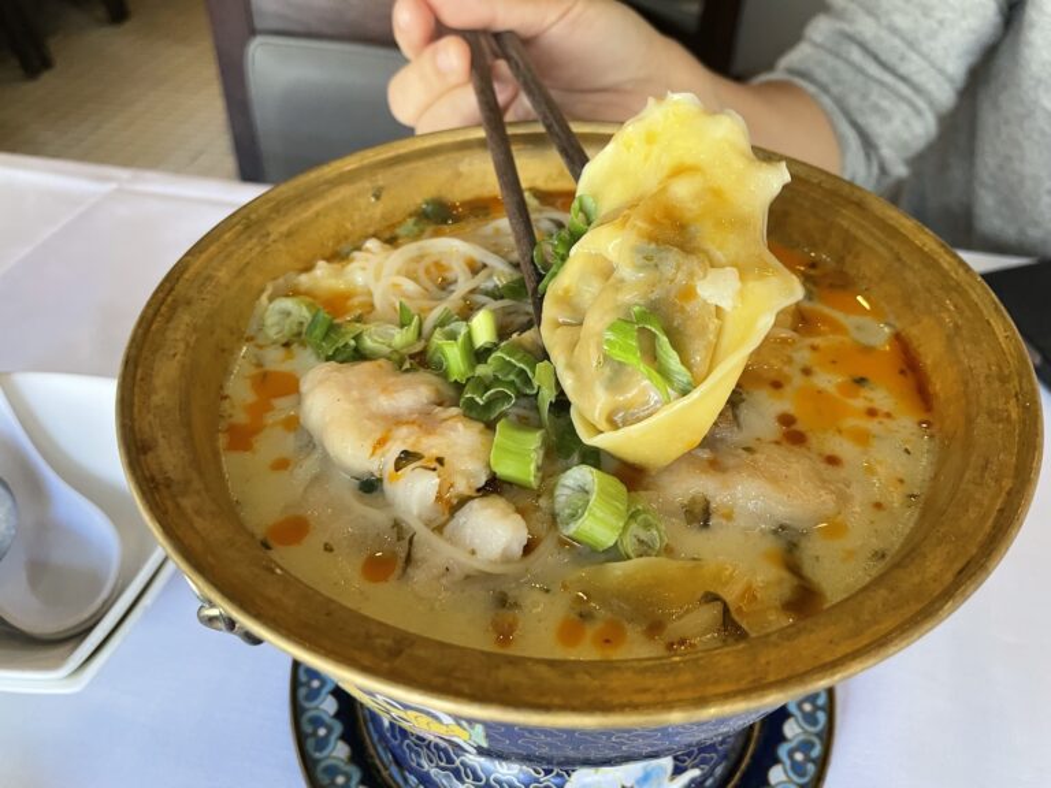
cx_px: 526
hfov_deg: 67.3
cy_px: 394
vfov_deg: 53.1
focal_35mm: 26
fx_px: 789
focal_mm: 4.2
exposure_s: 1/60
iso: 200
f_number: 1.6
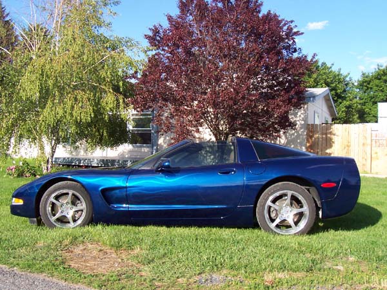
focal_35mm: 37
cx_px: 194
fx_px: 414
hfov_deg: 50.1
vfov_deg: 38.7
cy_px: 145
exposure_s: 1/250
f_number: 5.6
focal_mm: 5.6
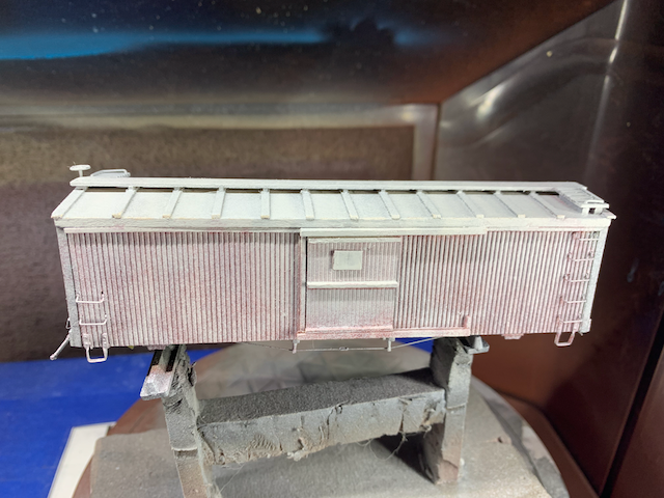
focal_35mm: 26
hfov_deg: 67.3
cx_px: 332
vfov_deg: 53.1
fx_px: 499
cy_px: 249
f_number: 1.8
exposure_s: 1/64
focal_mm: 4.25
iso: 25
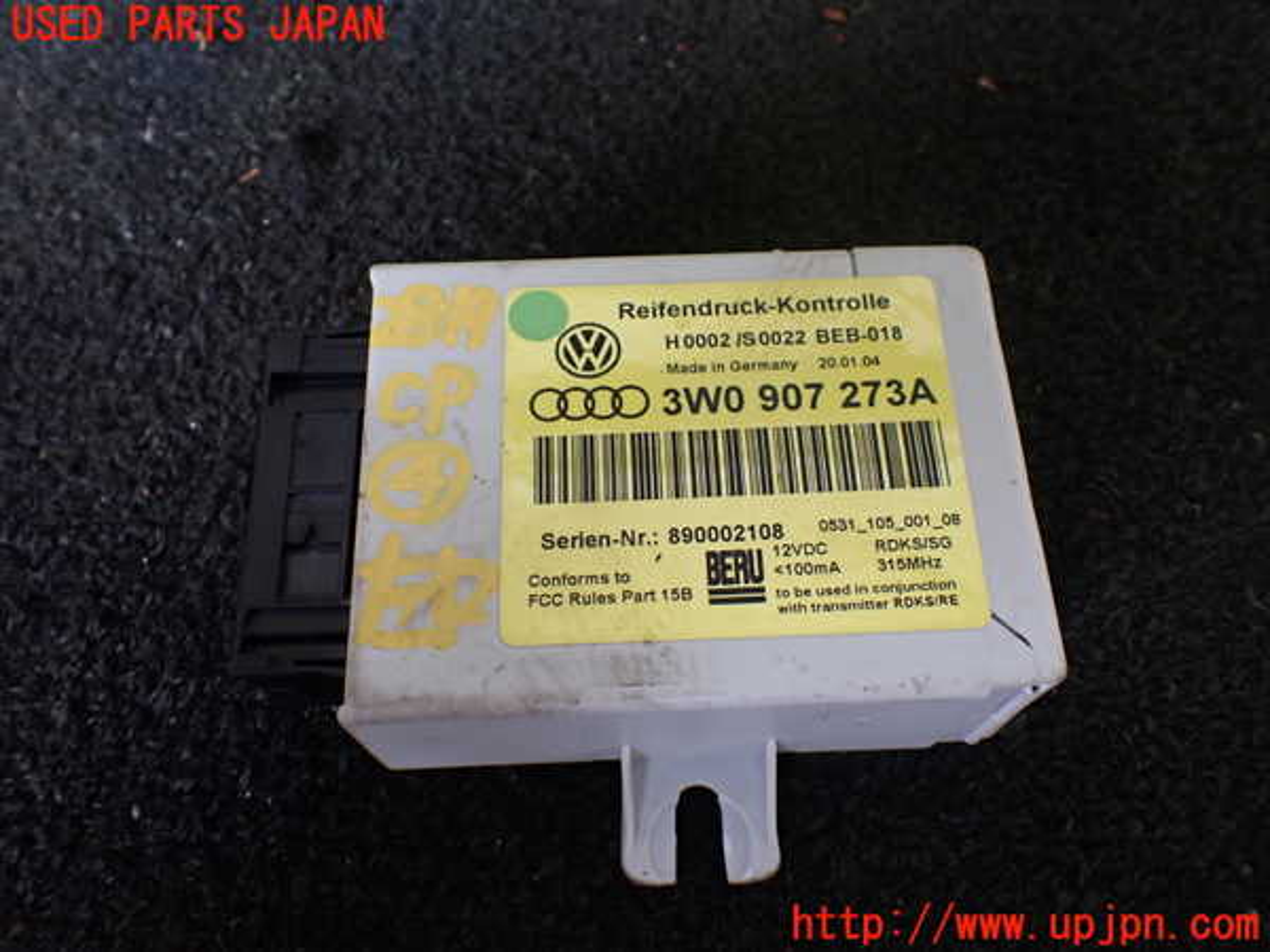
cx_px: 635
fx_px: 1101
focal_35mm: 30
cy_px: 476
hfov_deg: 60.0
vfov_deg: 46.8
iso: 320
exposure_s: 1/125
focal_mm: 5.4
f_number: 2.3
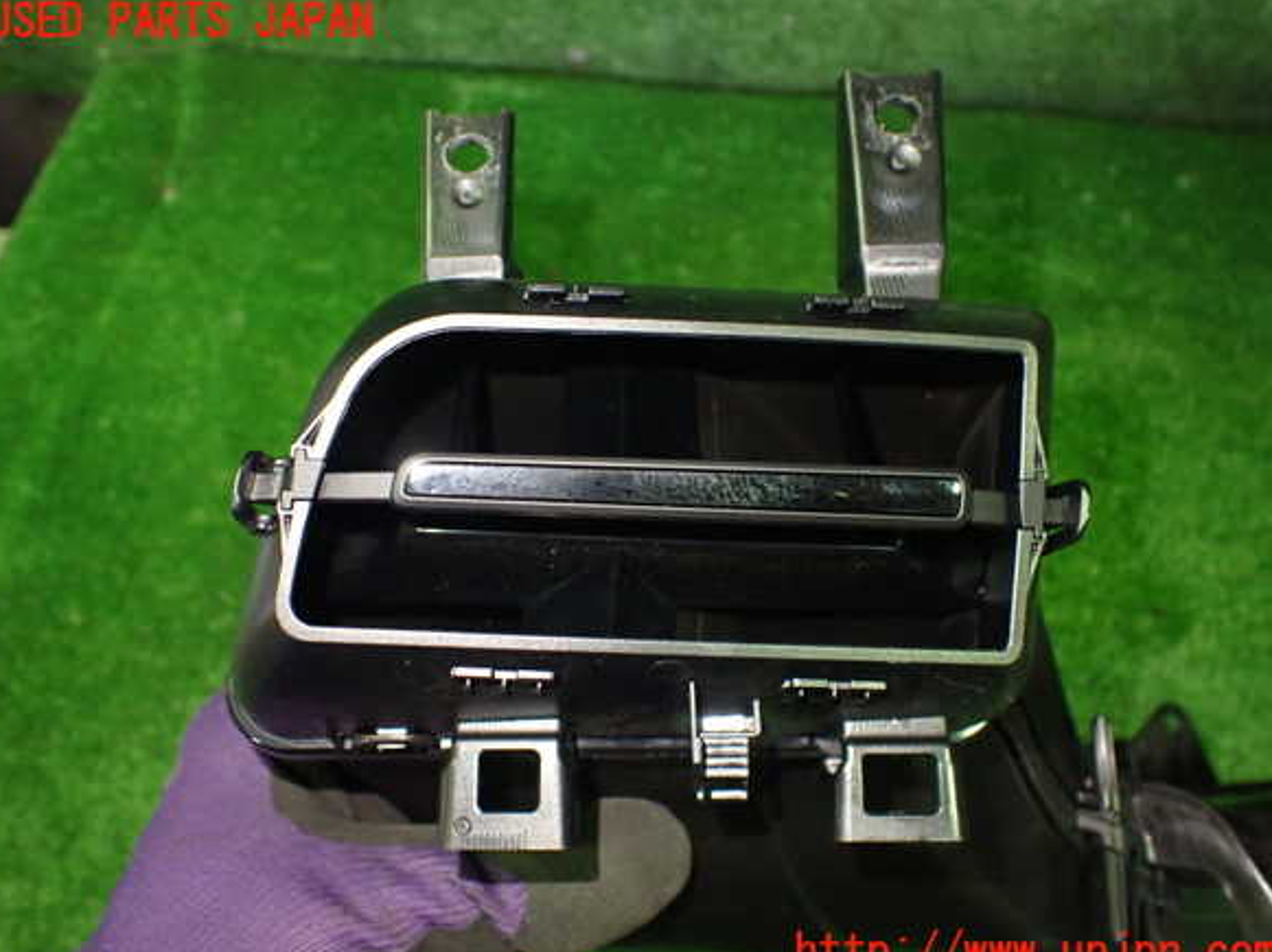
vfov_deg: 45.4
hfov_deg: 58.4
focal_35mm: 31
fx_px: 1138
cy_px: 488
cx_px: 633
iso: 1000
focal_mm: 5.4
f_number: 2.3
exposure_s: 1/30
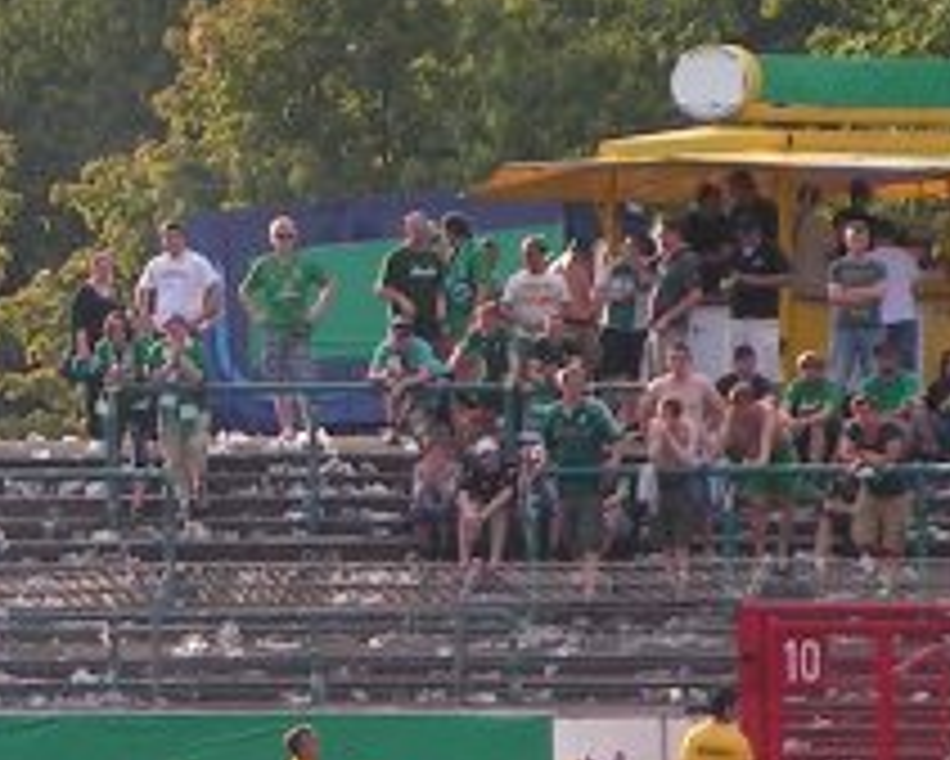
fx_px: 18734
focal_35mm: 666
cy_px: 432
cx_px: -230
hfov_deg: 2.9
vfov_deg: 2.3
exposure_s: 1/320
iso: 50
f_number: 5
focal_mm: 27.5
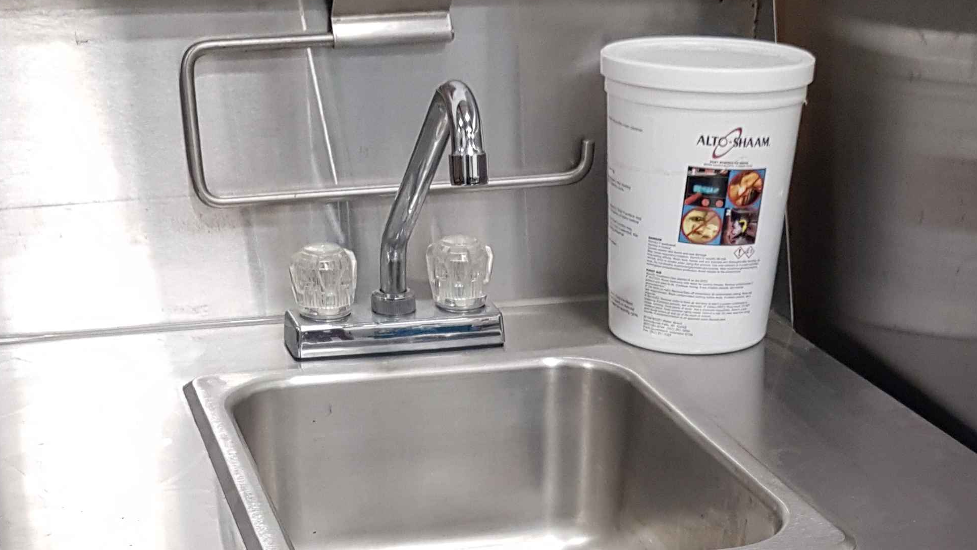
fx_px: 1528
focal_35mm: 59
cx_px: 491
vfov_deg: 18.2
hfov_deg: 35.4
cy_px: 817
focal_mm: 4.2
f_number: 1.7
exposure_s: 1/40
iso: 160
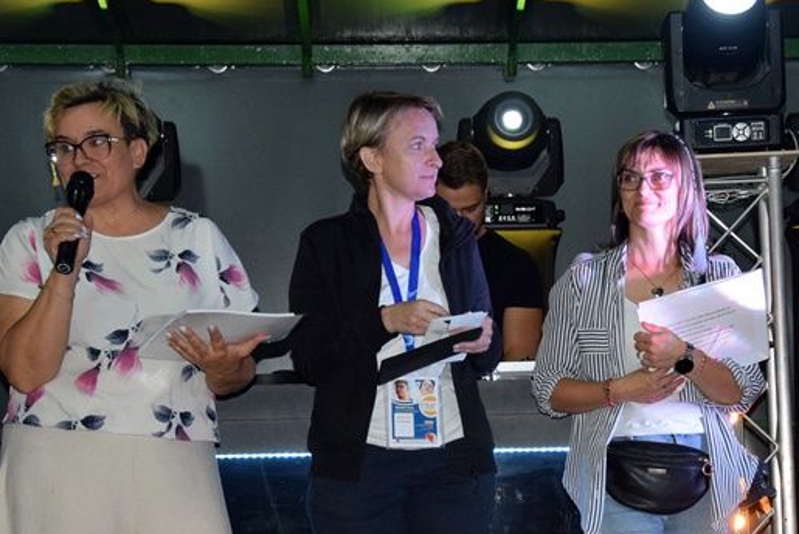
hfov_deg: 17.3
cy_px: 438
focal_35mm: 118
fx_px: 2617
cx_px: 495
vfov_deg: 11.6
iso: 1250
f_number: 4.8
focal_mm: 45
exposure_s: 1/60
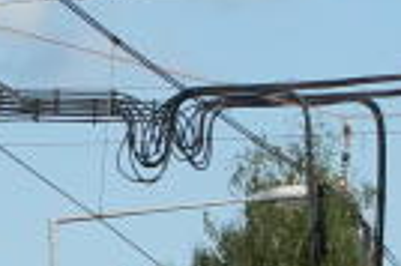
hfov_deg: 5.1
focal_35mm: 393
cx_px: -503
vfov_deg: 3.5
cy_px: 592
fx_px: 4369
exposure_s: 1/1000
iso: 400
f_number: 9
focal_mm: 35
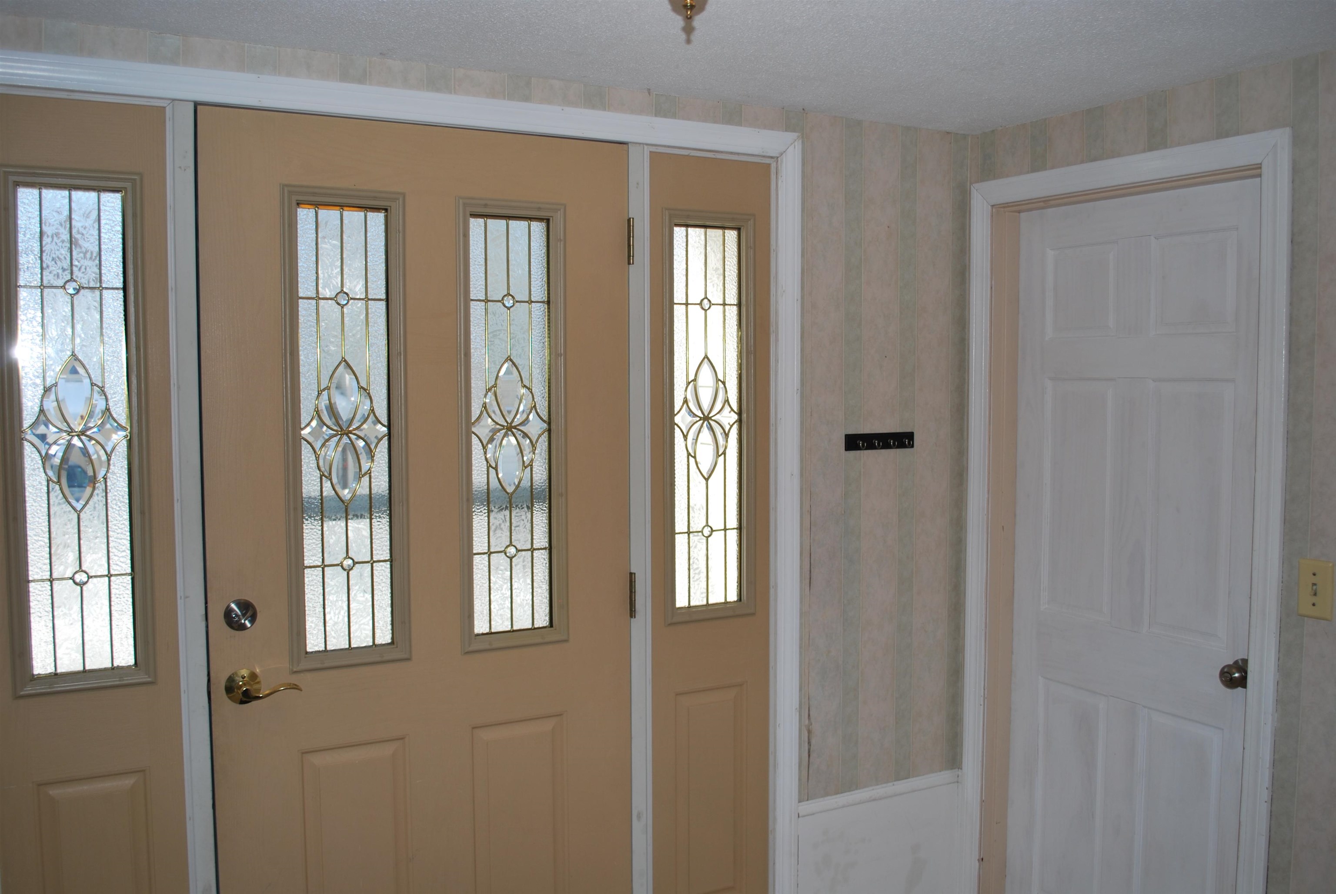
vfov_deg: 43.7
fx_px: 1115
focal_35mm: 30
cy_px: 447
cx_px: 668
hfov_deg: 61.9
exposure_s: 1/160
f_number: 3.8
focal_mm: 20
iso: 100
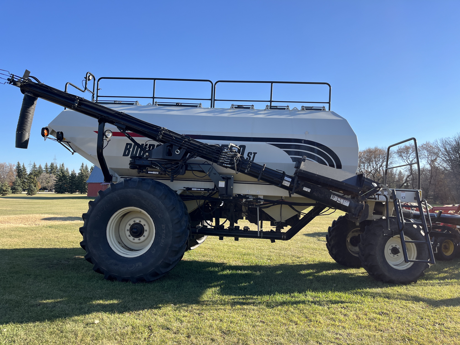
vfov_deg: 53.1
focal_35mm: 26
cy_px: 172
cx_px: 230
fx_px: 346
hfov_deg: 67.3
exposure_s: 1/1647
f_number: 1.6
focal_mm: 5.1
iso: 50
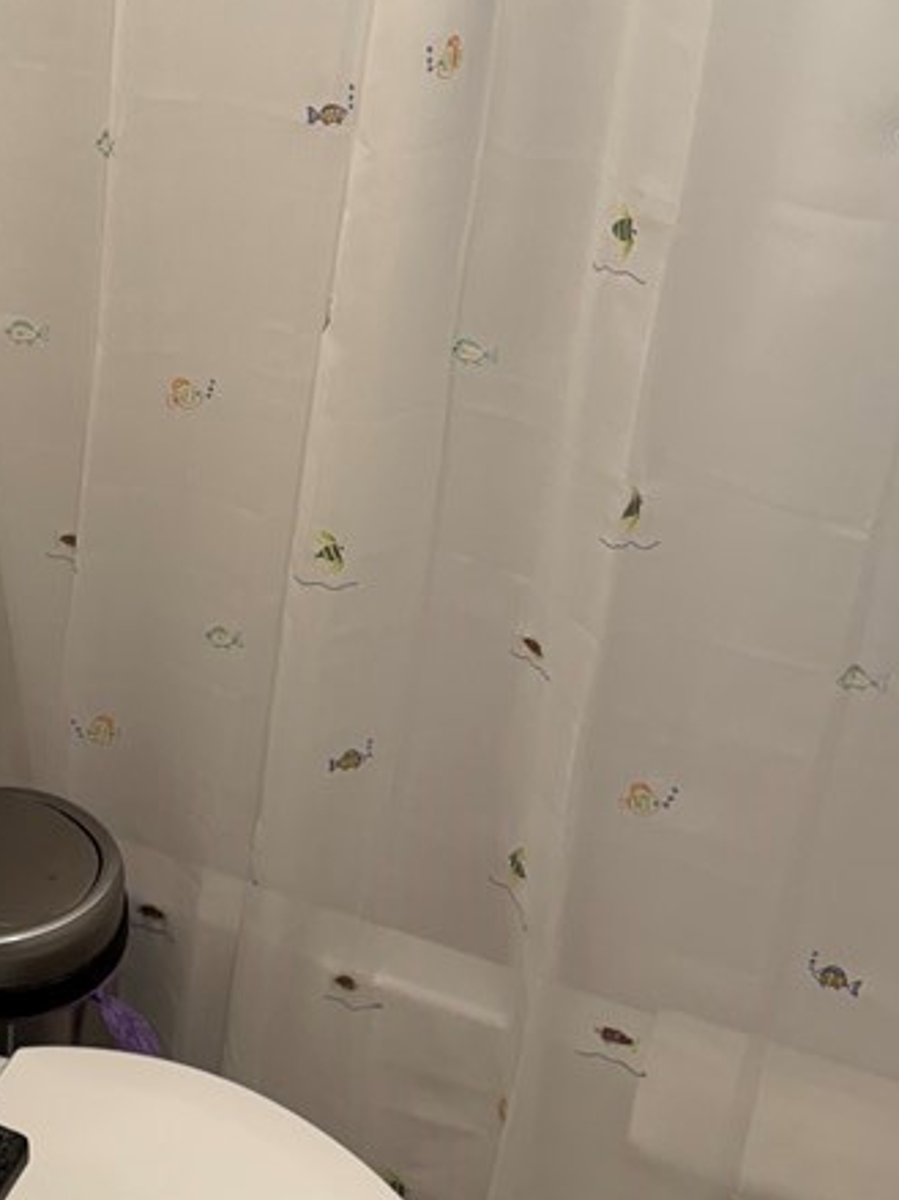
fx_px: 1940
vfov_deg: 34.0
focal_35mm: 56
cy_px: 377
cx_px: 71
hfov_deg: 25.2
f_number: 1.78
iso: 64
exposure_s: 1/120
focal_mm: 6.76
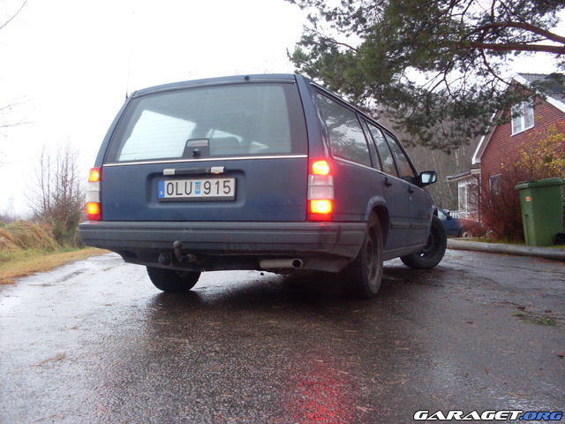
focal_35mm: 38
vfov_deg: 37.7
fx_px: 620
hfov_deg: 49.0
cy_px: 212
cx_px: 282
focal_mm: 6.3
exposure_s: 1/15
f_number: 2.8
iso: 200
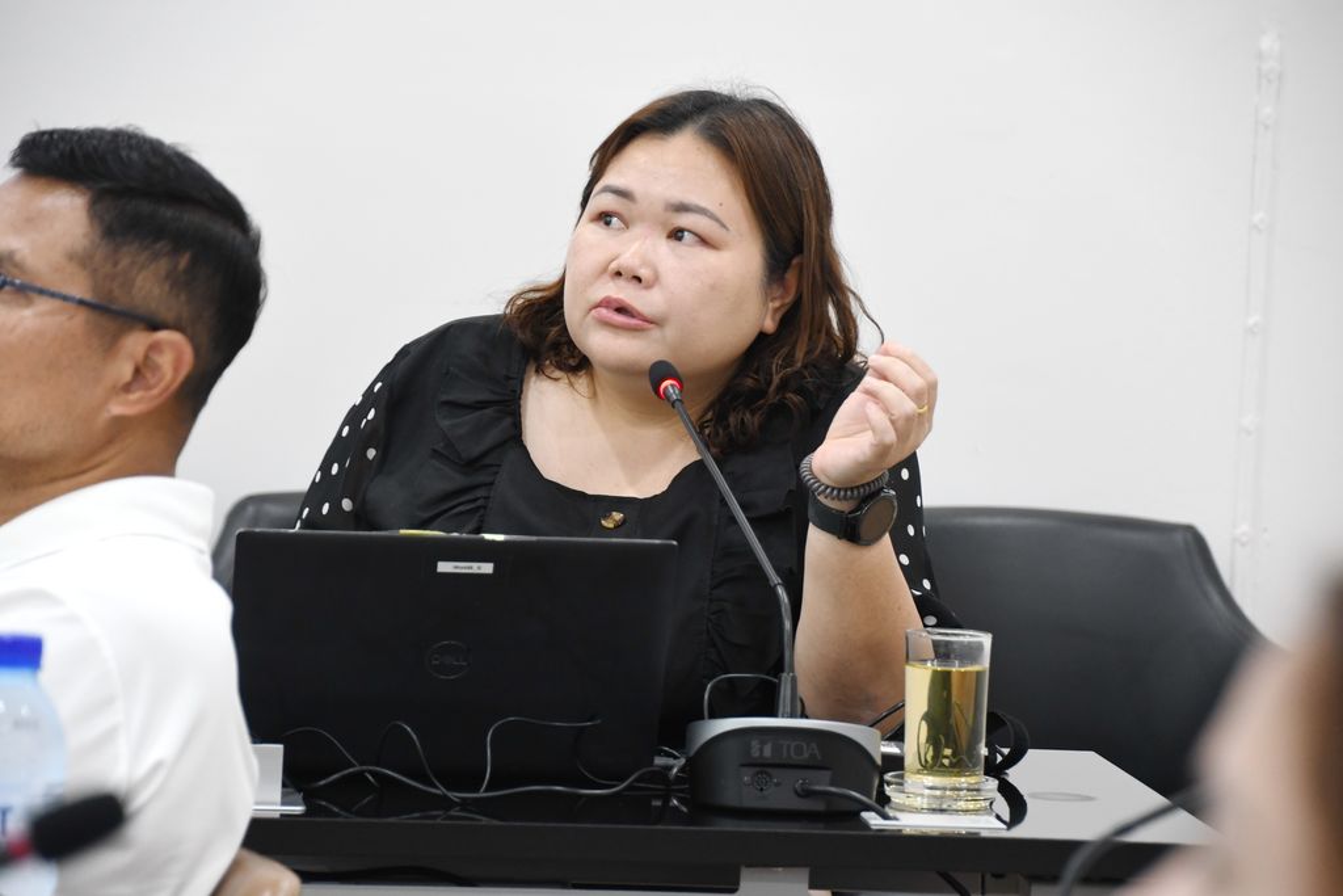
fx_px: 6977
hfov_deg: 11.0
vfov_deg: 7.3
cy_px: 448
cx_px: 672
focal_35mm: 187
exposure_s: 1/40
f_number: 6
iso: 1600
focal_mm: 125
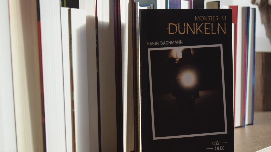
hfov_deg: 27.9
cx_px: 136
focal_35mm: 76
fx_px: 546
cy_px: 79
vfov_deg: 15.9
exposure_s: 1/60
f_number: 5.3
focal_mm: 48
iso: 800
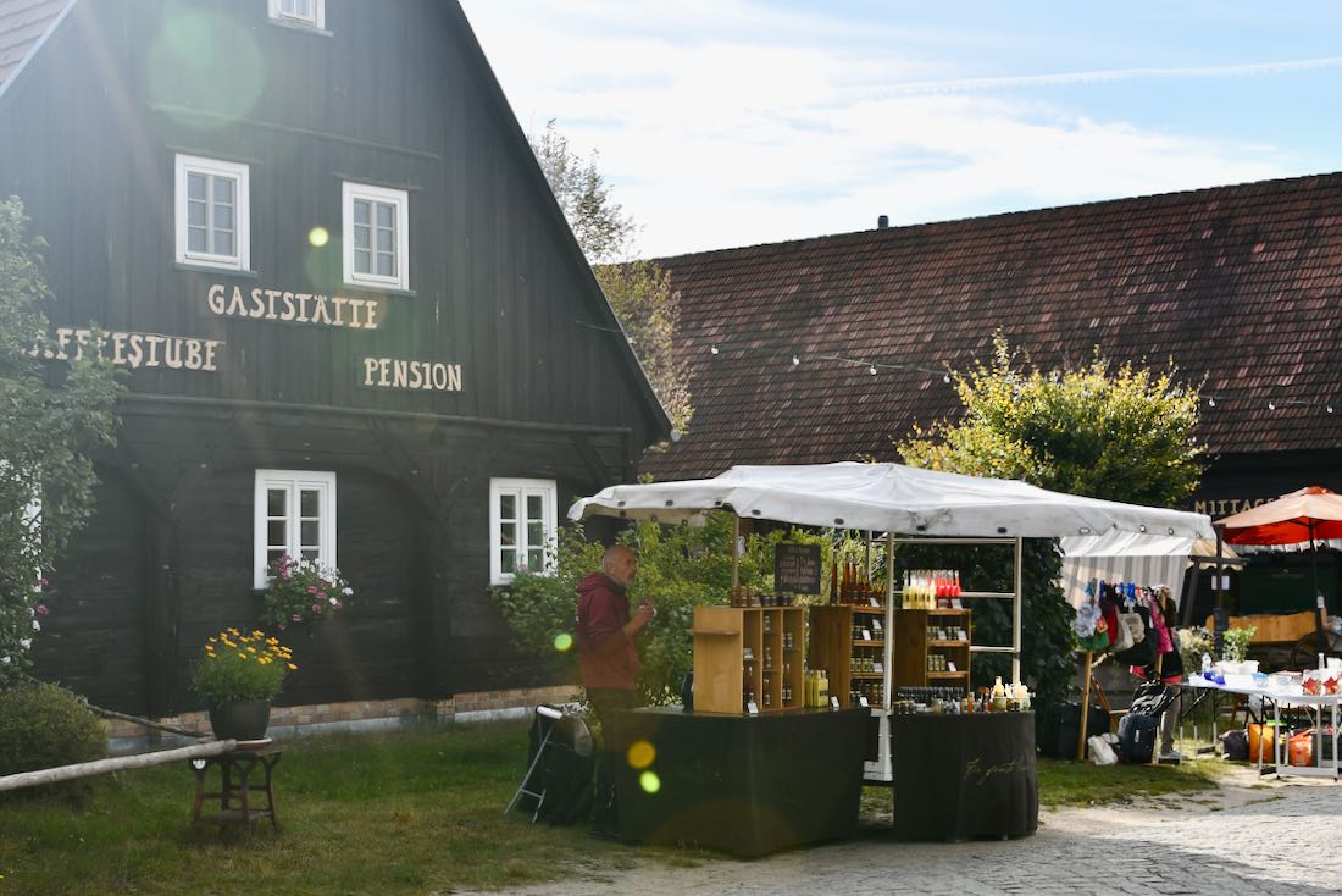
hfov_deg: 41.1
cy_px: 448
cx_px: 671
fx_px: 1790
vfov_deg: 28.1
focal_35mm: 48
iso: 100
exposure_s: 1/250
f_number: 8
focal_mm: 32
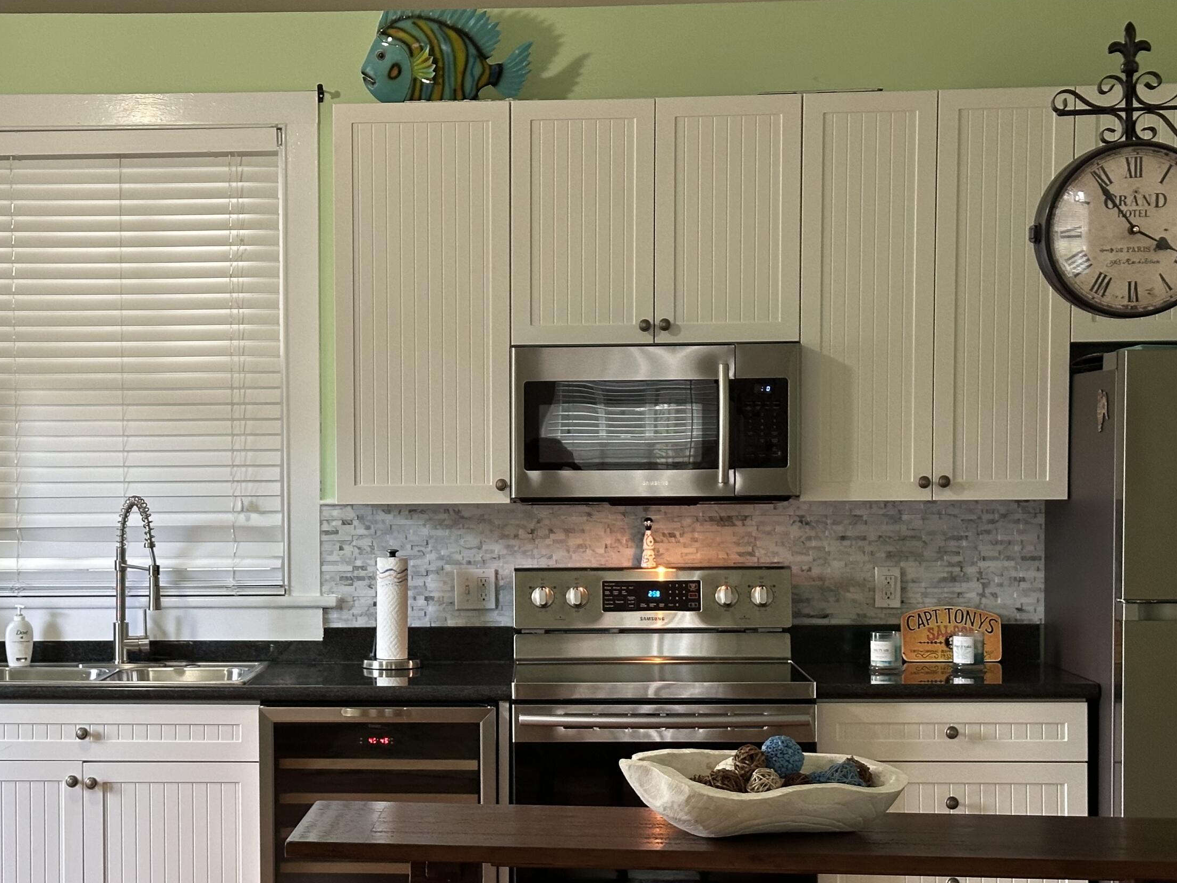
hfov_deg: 29.7
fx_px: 2210
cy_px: 557
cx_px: 419
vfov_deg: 22.5
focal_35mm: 65
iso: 160
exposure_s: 1/60
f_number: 1.78
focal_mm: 6.86
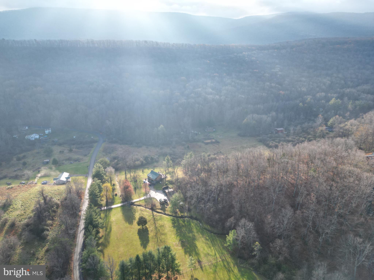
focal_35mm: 24
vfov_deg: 56.8
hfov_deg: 71.6
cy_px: 140
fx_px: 259
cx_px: 187
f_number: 1.7
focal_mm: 6.72
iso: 200
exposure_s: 1/1000
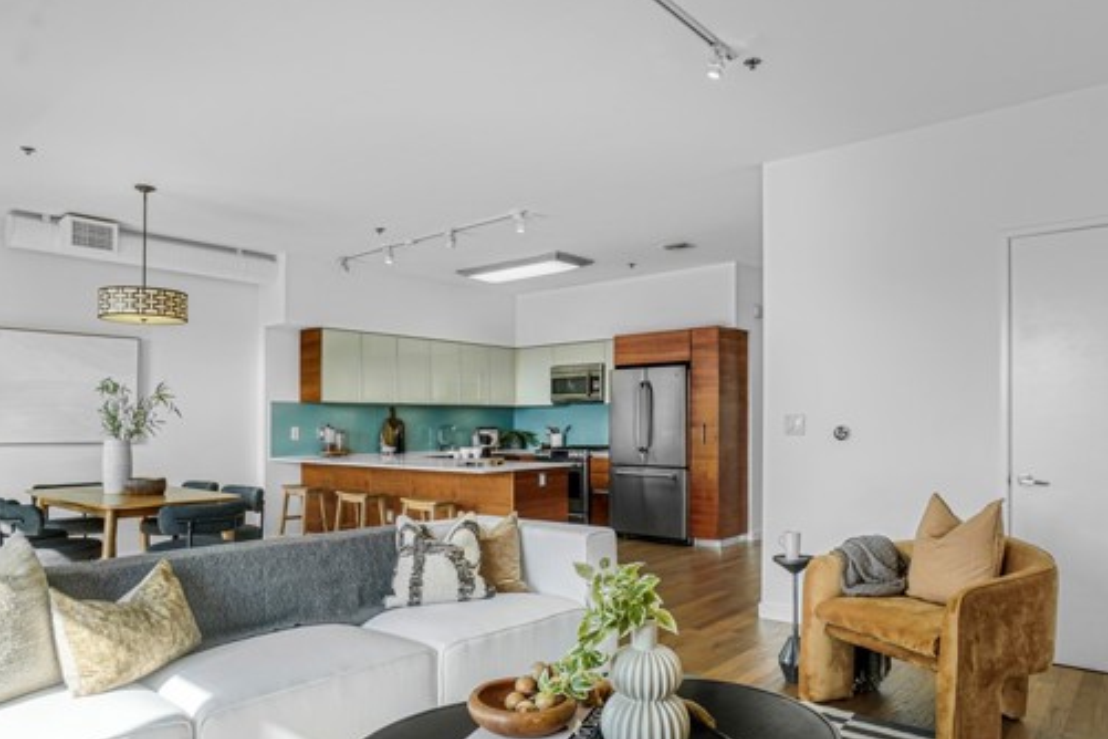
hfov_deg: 76.1
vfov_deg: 54.9
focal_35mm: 23
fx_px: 708
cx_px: 542
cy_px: 421
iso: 400
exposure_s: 1/25
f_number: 9
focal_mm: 12
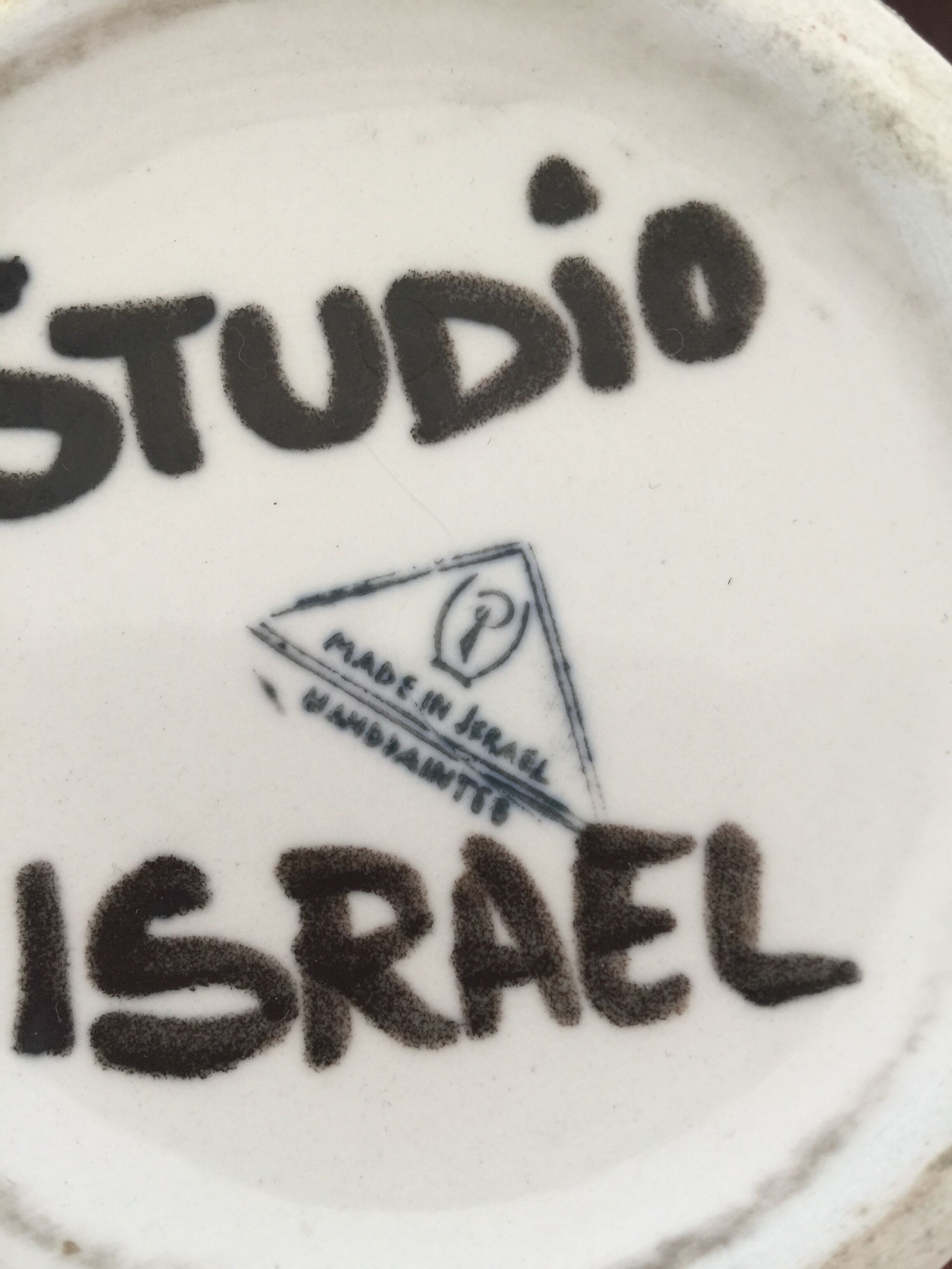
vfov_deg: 61.7
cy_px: 634
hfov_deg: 48.2
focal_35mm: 29
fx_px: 1063
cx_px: 476
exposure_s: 1/33
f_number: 2.2
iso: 64
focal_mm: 4.15
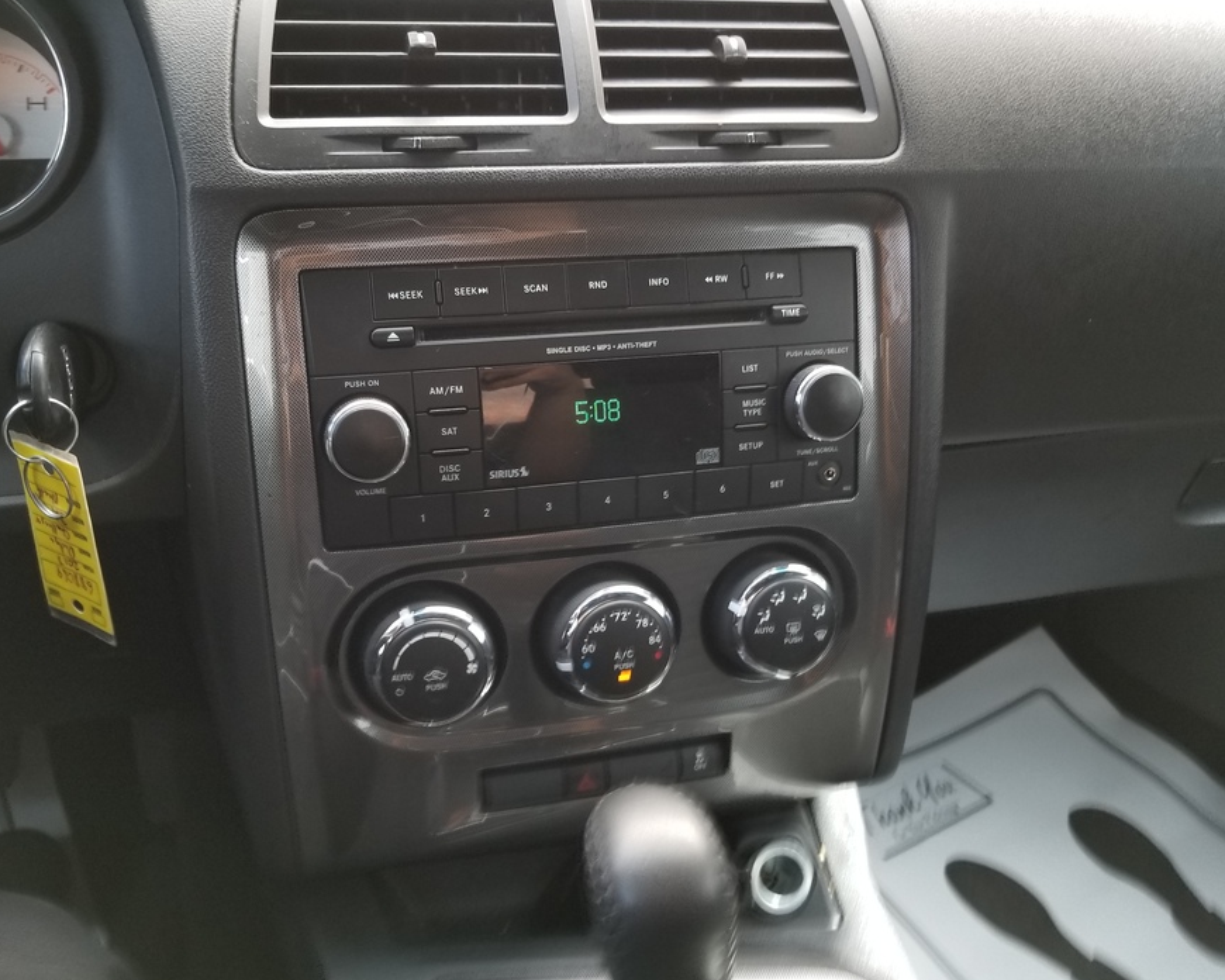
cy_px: 494
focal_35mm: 28
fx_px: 1015
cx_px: 566
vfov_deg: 51.5
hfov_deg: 62.1
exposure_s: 1/50
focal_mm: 4.25
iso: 80
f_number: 1.7
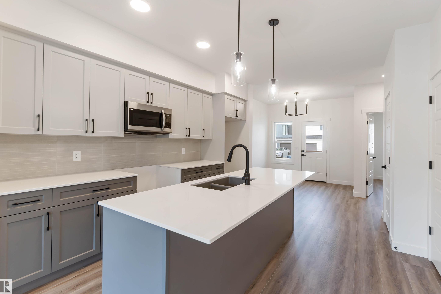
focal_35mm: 16
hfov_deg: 96.7
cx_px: 232
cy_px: 143
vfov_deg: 73.7
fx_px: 196
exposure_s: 1/30
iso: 125
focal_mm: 10
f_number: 4
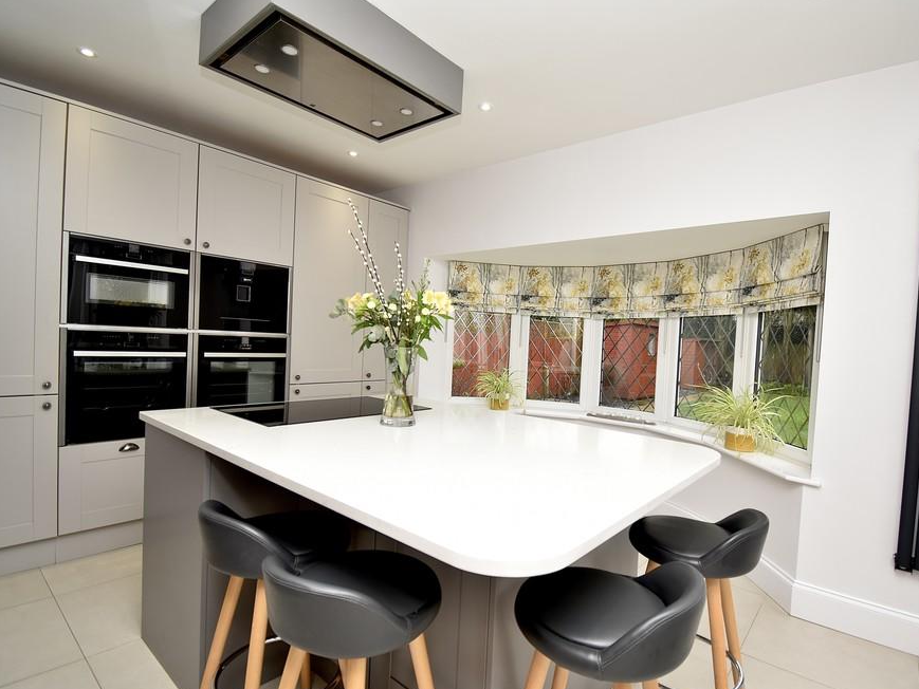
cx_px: 486
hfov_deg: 90.9
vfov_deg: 74.7
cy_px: 356
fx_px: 451
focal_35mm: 17
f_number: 5
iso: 200
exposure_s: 1/60
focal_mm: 10
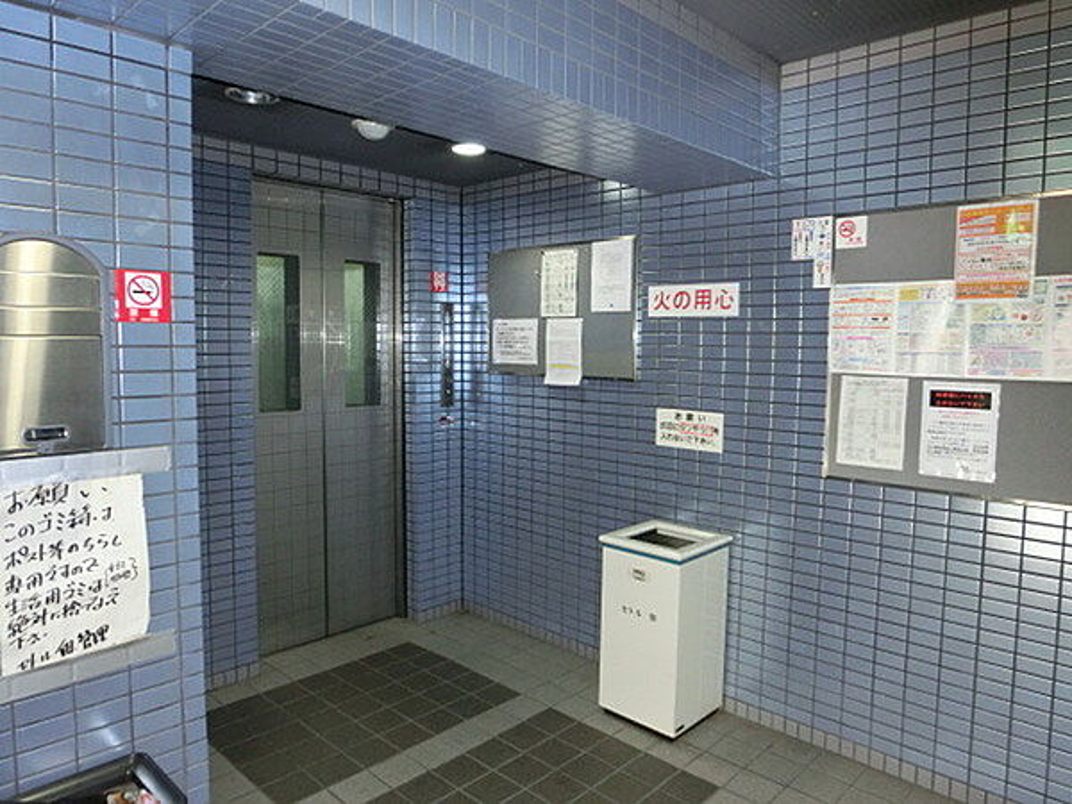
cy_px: 402
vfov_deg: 56.8
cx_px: 536
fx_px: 743
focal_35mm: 24
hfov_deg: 71.6
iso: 400
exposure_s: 1/30
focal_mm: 4.24
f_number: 3
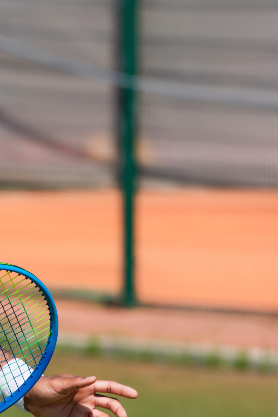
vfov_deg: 4.7
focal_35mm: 443
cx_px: -140
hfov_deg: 3.1
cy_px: 238
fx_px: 5129
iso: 100
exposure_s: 1/800
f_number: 5.6
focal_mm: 200
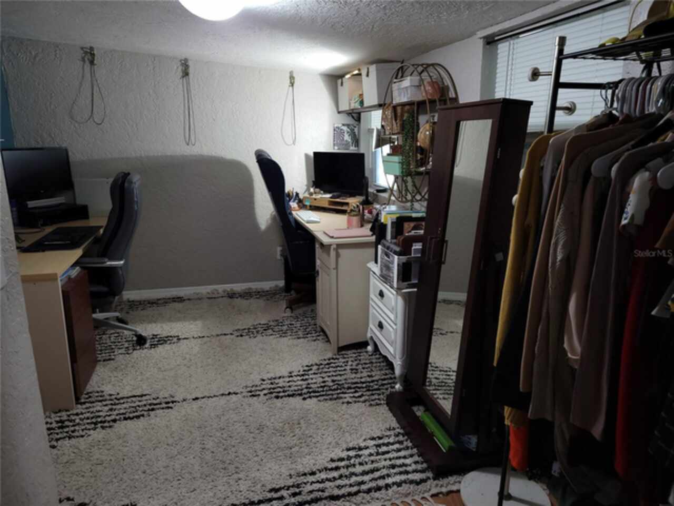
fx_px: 506
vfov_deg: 53.1
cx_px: 337
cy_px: 253
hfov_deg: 67.3
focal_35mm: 26
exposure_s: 1/10
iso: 80
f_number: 1.8
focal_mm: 5.4
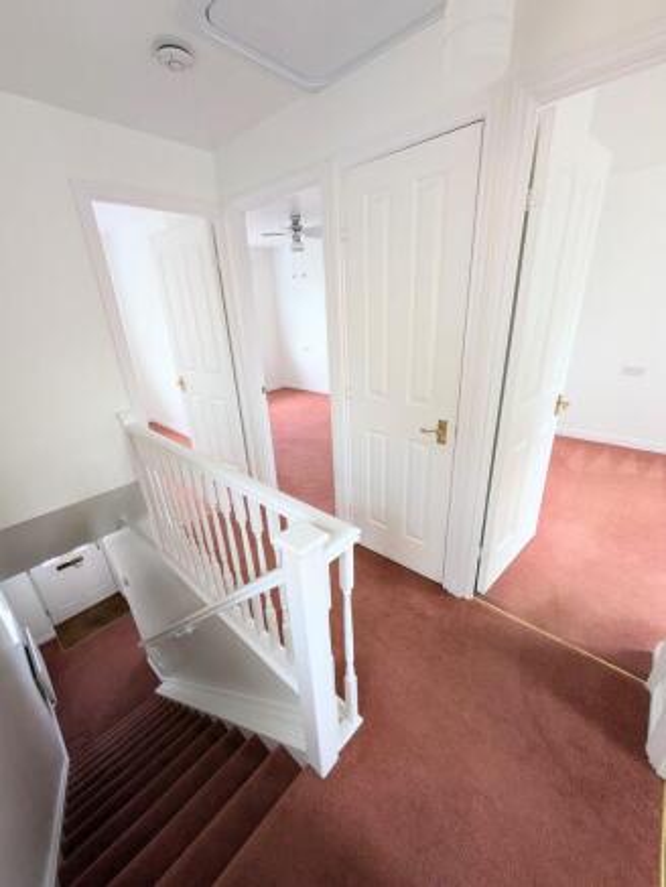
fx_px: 359
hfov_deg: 85.7
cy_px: 444
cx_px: 333
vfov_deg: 102.0
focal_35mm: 14
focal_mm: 1.83
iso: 74
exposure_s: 1/33.3
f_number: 2.2
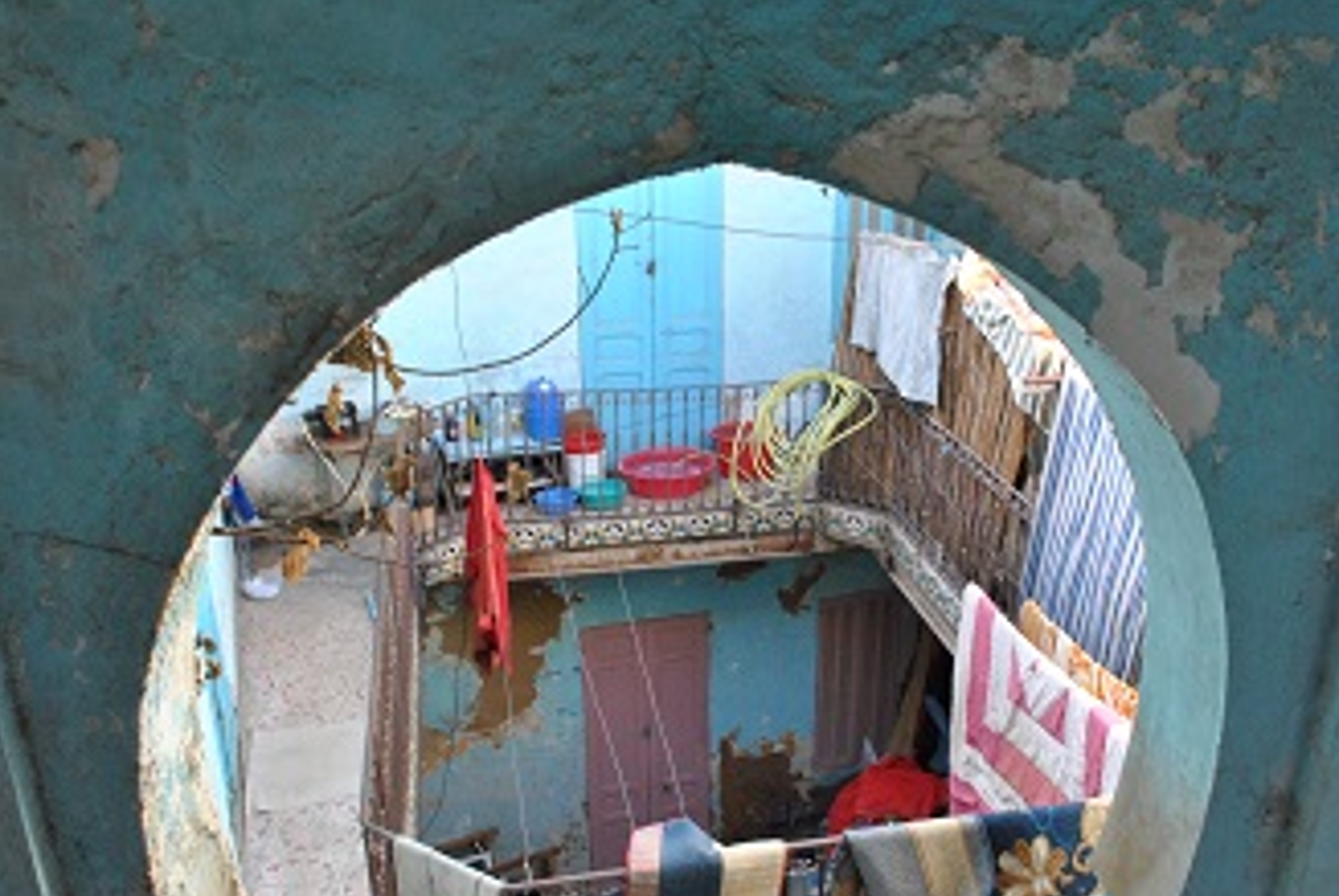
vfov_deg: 41.1
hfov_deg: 58.4
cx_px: 762
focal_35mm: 32
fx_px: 1192
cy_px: 528
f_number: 5.6
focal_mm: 18
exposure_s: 1/125
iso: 800
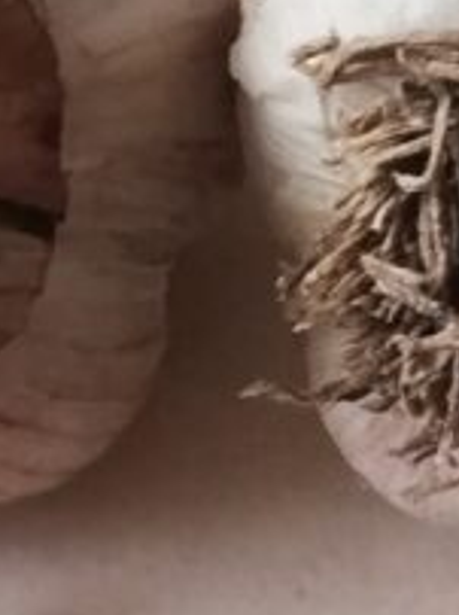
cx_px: 559
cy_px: 959
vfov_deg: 13.9
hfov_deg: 11.0
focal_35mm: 132
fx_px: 2339
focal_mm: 3.81
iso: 320
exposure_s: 1/33.3
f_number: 4
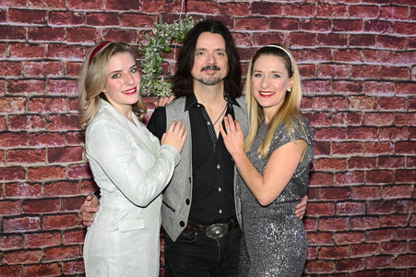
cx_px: 208
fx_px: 485
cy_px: 138
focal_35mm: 42
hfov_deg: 46.4
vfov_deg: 31.8
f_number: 5.6
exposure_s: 1/200
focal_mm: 42
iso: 3200
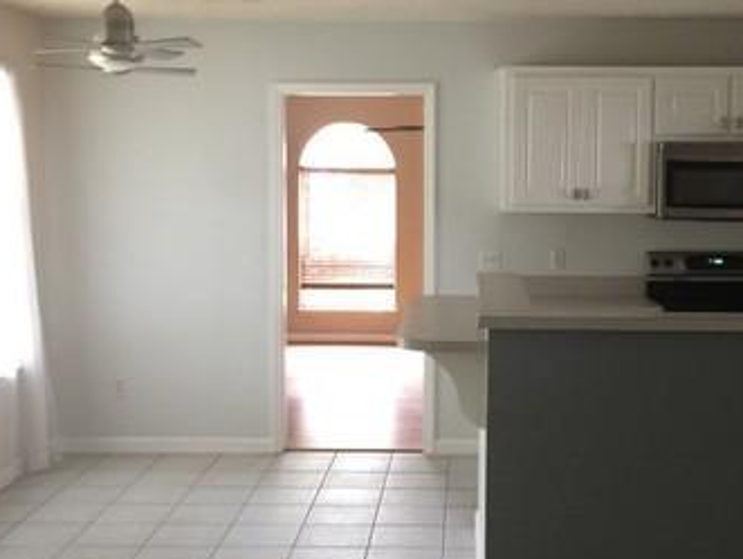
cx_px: 440
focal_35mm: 56
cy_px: 269
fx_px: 1203
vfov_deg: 26.1
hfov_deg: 34.2
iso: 125
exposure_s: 1/4
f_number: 2.2
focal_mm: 4.15
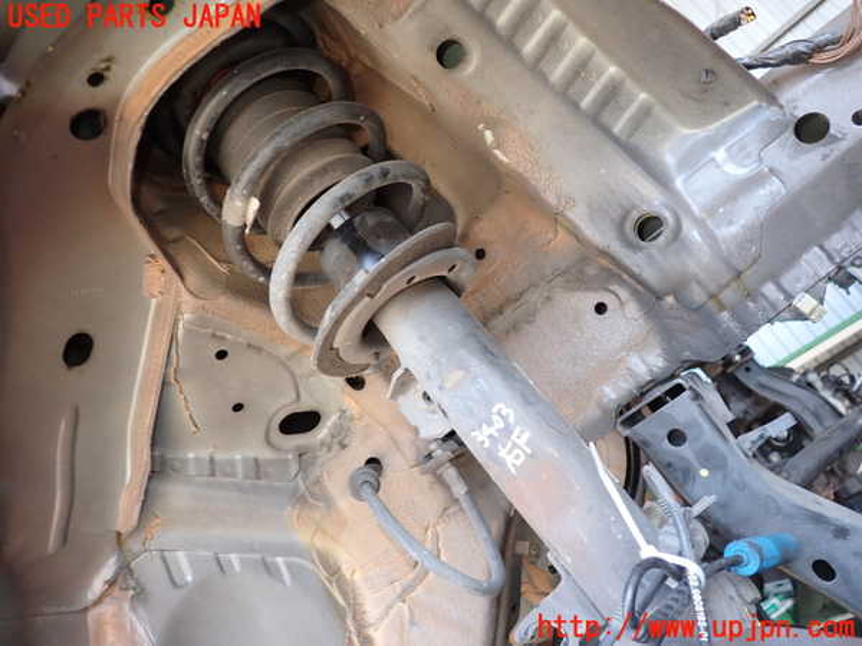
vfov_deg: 54.9
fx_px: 623
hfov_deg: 69.4
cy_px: 323
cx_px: 431
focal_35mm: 25
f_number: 2
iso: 125
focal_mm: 4.5
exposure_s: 1/60
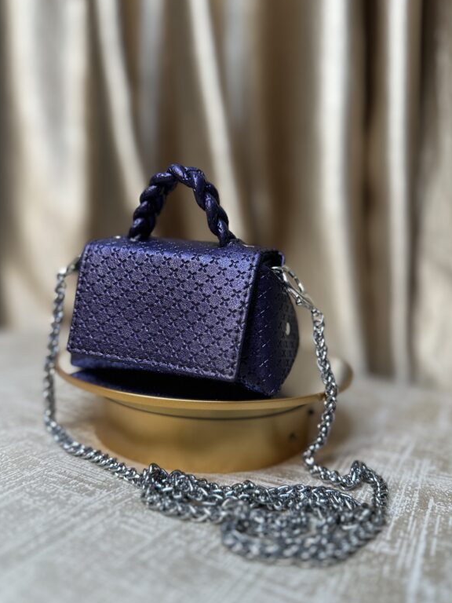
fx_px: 435
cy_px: 305
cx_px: 232
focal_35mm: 25
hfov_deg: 54.9
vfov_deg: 69.4
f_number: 1.78
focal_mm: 6.86
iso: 200
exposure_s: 1/50
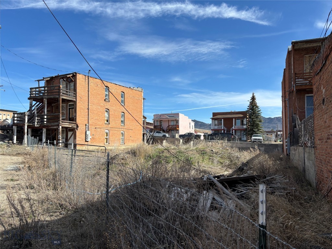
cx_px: 166
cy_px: 124
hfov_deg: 67.3
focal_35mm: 26
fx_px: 249
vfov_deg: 53.1
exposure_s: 1/2933
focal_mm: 5.96
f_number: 1.6
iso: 50
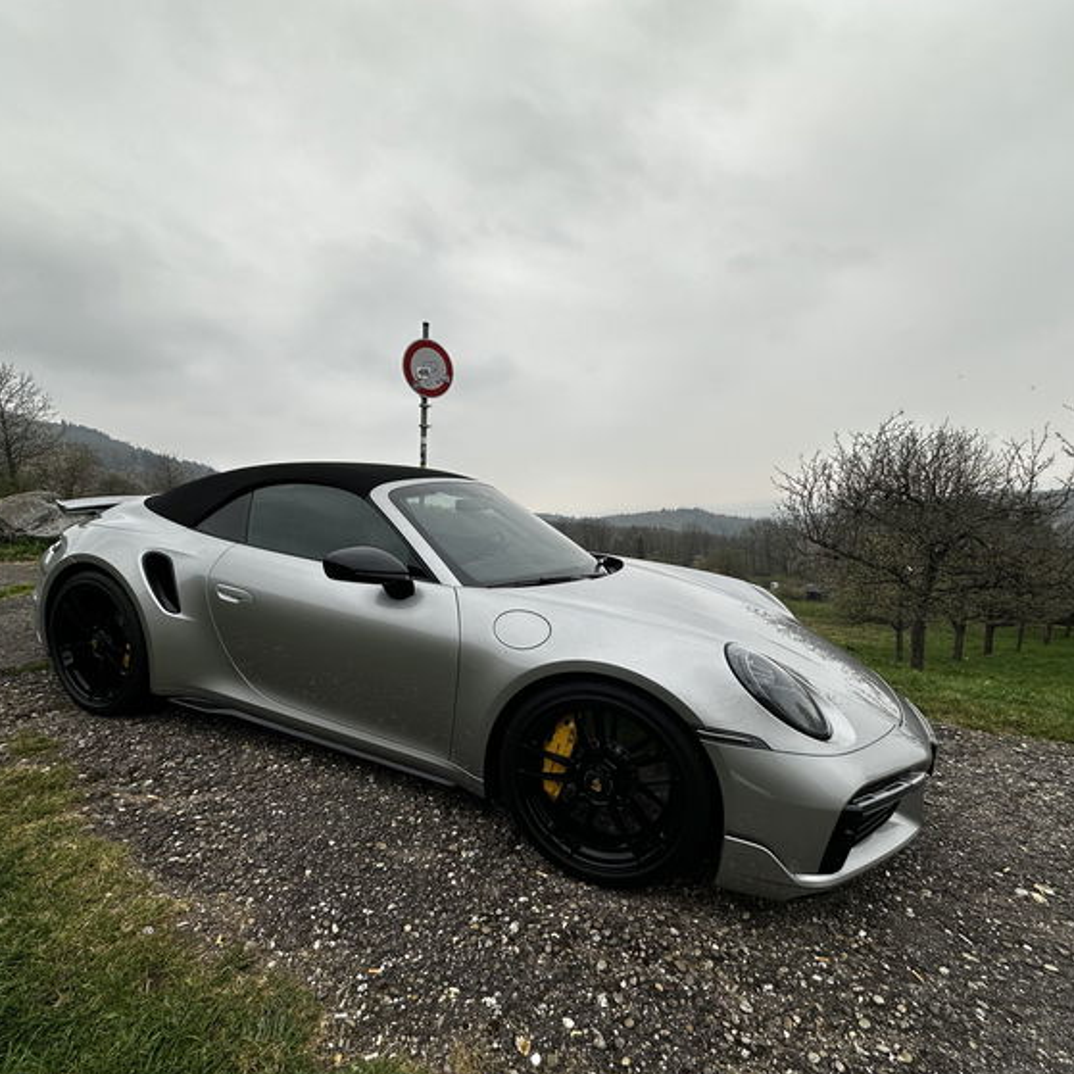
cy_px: 549
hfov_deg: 83.9
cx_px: 509
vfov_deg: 84.0
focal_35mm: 17
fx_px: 597
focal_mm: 2.22
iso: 40
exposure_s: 1/143
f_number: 2.2
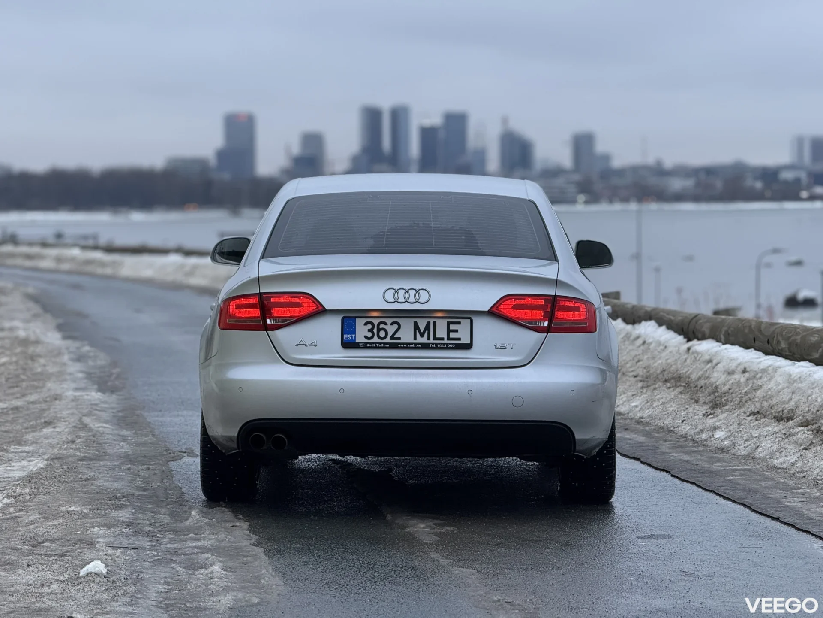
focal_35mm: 120
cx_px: 412
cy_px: 309
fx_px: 2853
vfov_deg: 12.3
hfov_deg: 16.4
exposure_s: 1/99
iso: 160
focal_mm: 15.66
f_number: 2.8
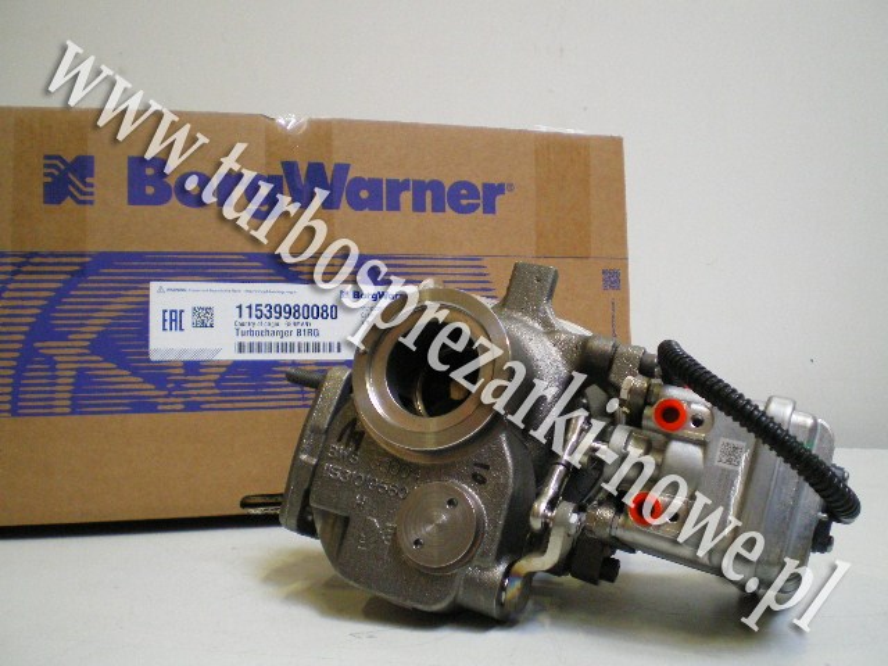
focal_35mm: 38
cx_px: 444
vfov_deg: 37.7
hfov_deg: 49.0
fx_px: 975
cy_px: 333
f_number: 3.1
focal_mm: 6.3
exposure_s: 1/15
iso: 400
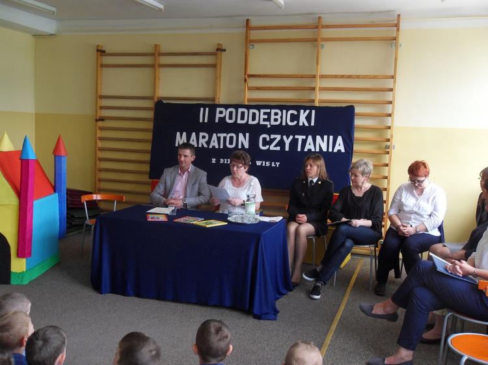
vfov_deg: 40.7
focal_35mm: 35
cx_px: 244
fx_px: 493
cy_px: 182
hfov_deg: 52.6
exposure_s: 1/45
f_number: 3.5
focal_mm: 6.3
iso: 120
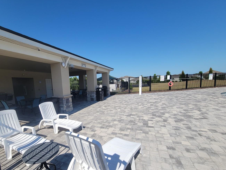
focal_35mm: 16
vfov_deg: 77.7
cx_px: 89
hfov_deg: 93.1
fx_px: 104
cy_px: 97
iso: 50
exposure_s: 1/2265
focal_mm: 2.2
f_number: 2.2
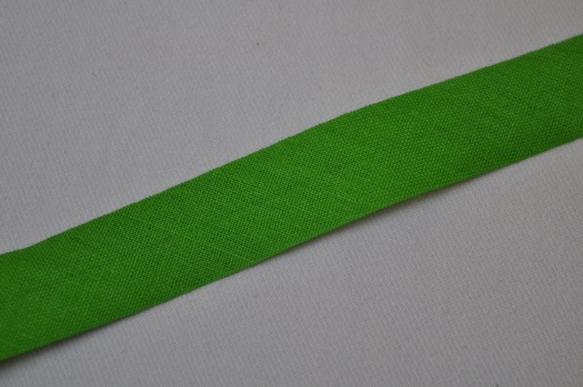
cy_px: 194
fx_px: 1334
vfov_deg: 16.5
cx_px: 292
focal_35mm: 82
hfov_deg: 24.7
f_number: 5.6
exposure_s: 1/125
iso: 320
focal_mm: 55
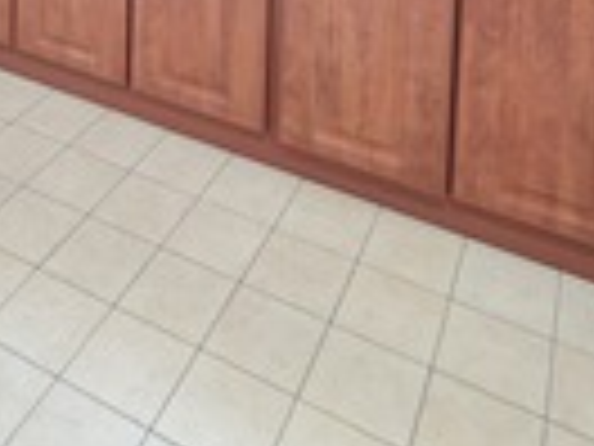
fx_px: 772
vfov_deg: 23.4
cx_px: 146
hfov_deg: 40.8
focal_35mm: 45
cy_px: -277
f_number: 1.9
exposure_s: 1/50
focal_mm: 2.2
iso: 250
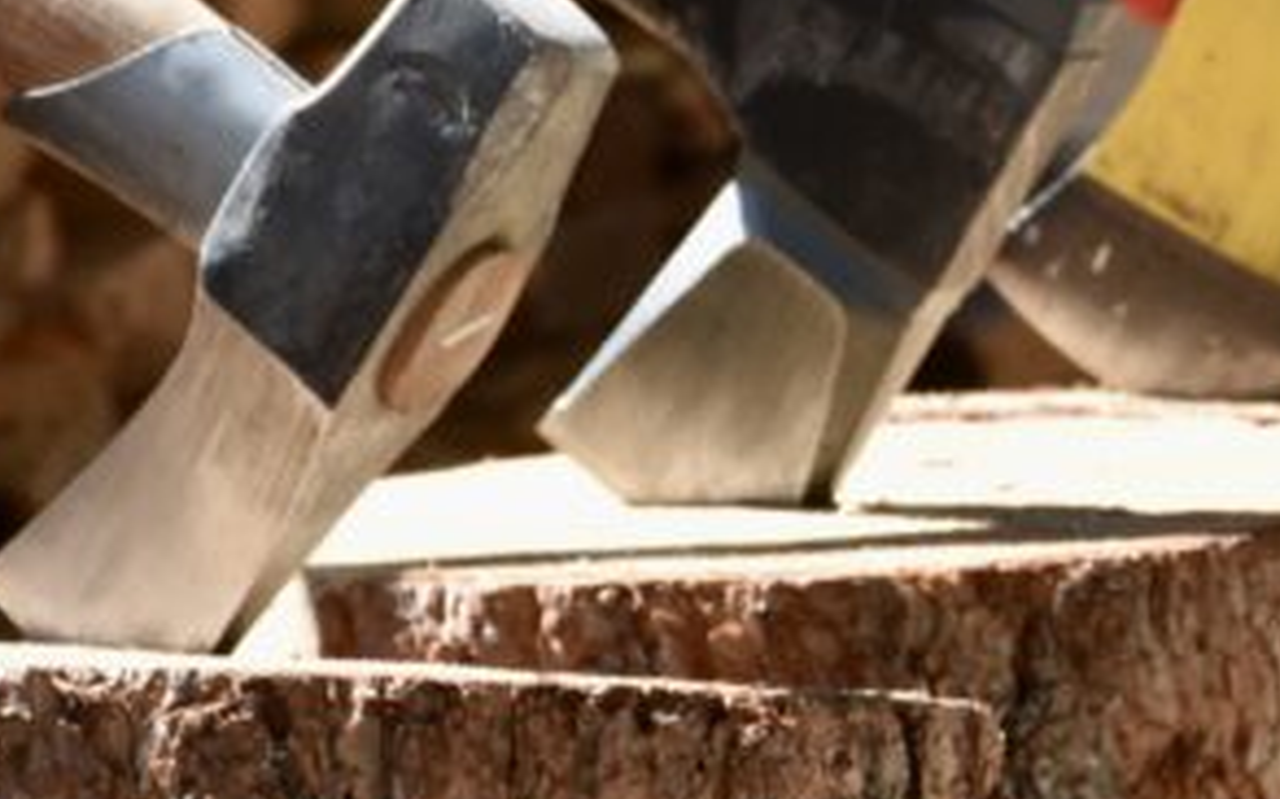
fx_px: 14579
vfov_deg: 3.1
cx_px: 1197
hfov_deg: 5.0
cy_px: -68
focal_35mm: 418
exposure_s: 1/250
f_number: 8
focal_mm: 100
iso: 360
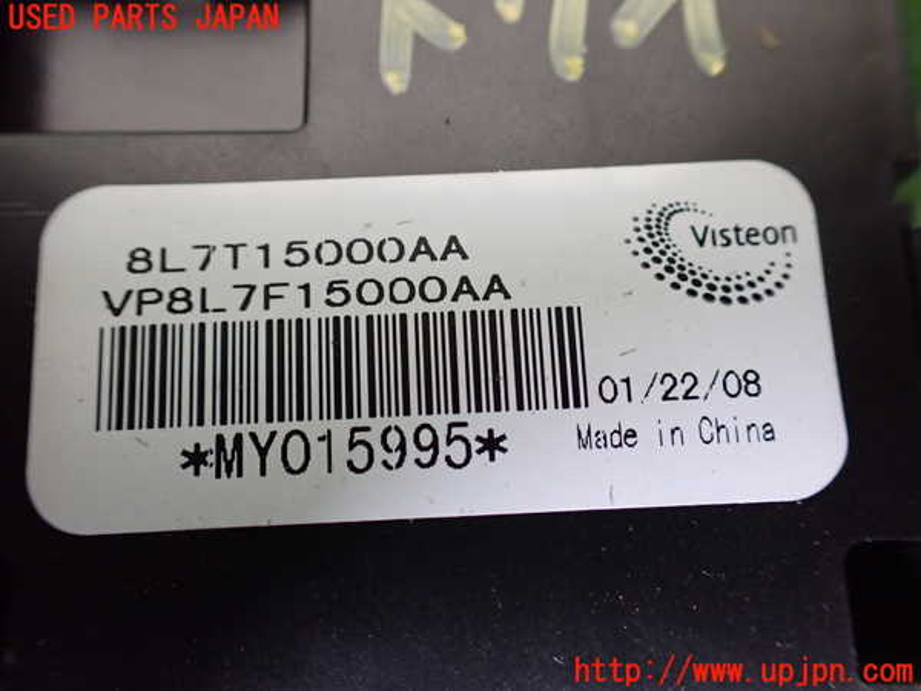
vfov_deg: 46.8
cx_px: 460
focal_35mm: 30
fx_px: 798
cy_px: 346
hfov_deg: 60.0
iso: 800
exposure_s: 1/100
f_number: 2.3
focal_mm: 5.4
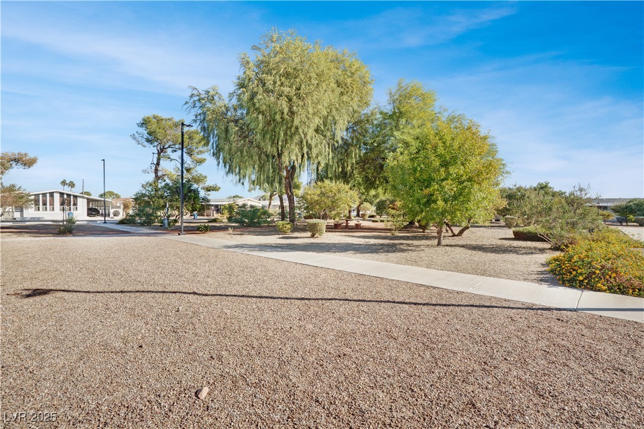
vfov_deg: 73.7
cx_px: 322
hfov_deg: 96.8
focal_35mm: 16
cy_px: 214
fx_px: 286
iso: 500
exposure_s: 1/640
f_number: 10
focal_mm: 16
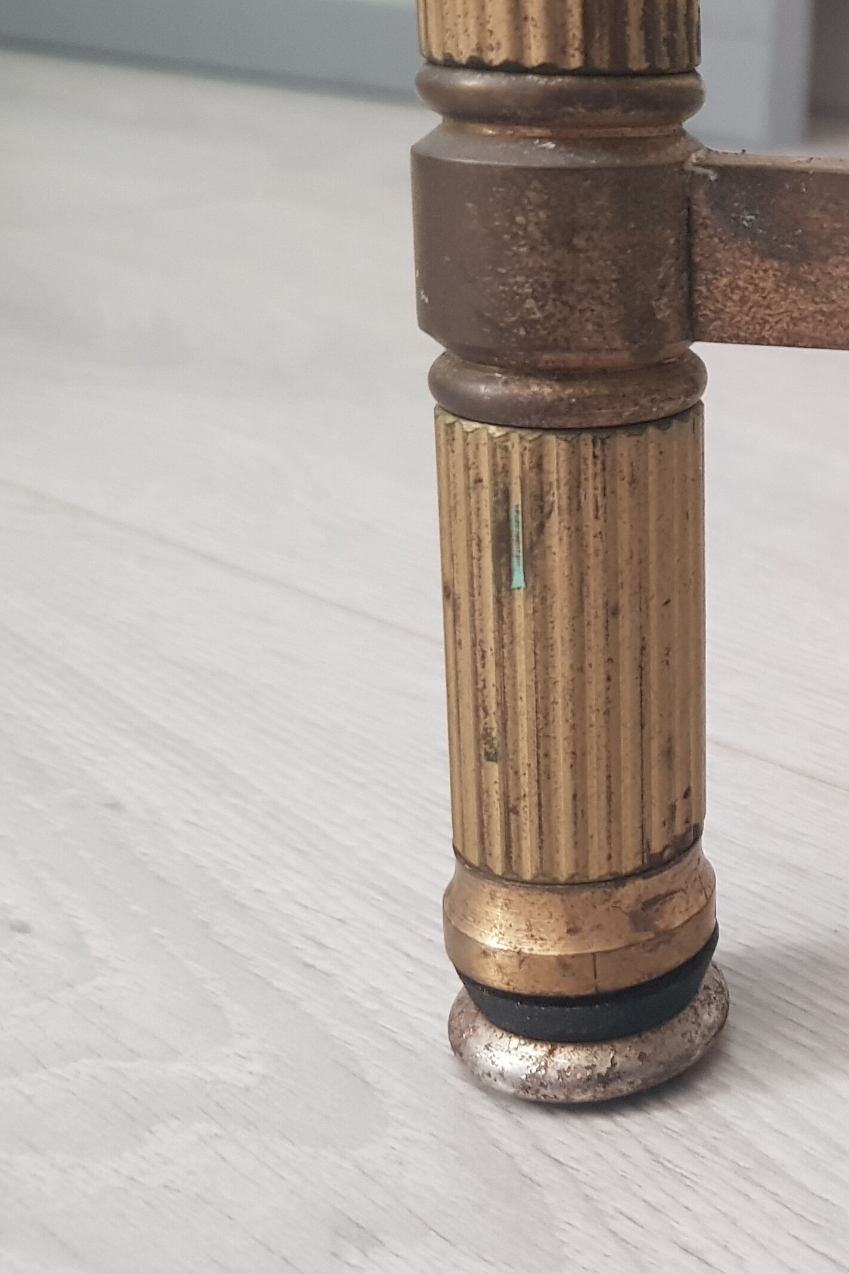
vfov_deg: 38.6
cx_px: 1111
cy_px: 464
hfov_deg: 23.4
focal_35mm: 51
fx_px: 1804
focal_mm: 4.3
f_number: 1.7
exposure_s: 1/20
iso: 200
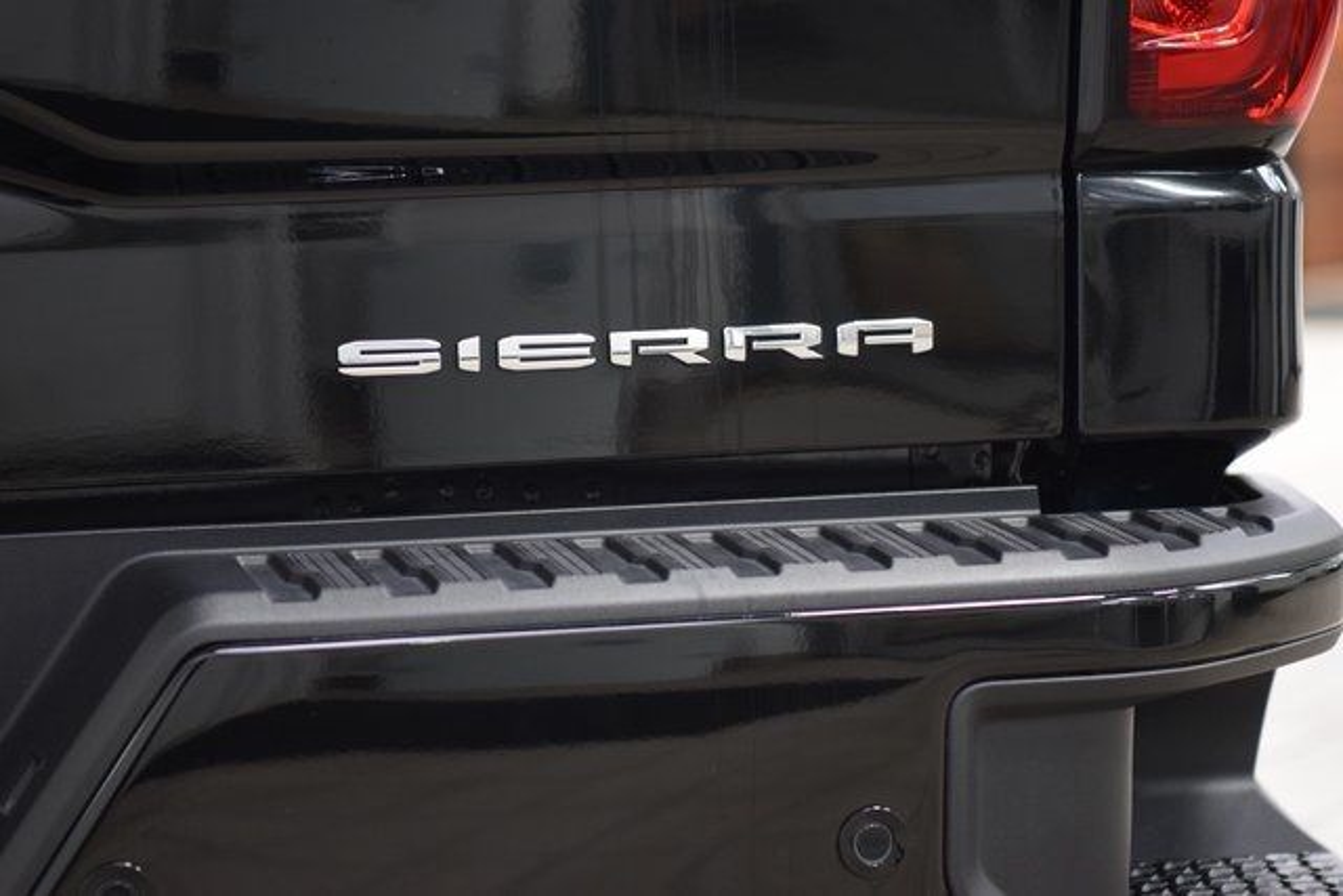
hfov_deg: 19.5
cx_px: 672
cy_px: 448
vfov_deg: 13.0
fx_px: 3918
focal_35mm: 105
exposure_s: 1/50
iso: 1600
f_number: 2.8
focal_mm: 70
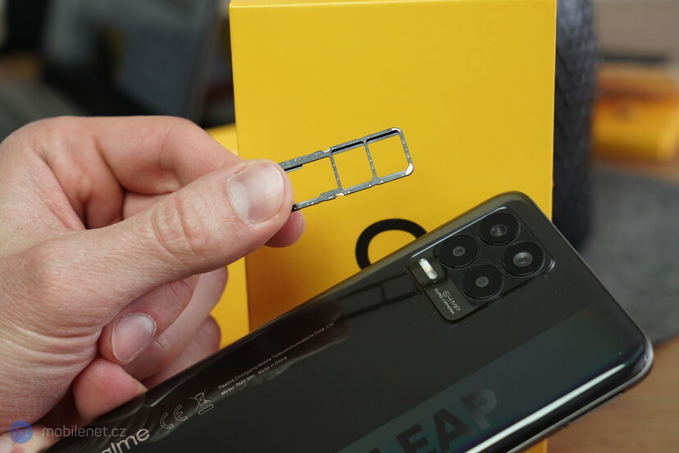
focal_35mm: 70
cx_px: 340
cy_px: 226
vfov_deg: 19.5
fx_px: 1320
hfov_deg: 28.8
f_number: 7.1
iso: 1600
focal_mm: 70
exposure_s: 1/160
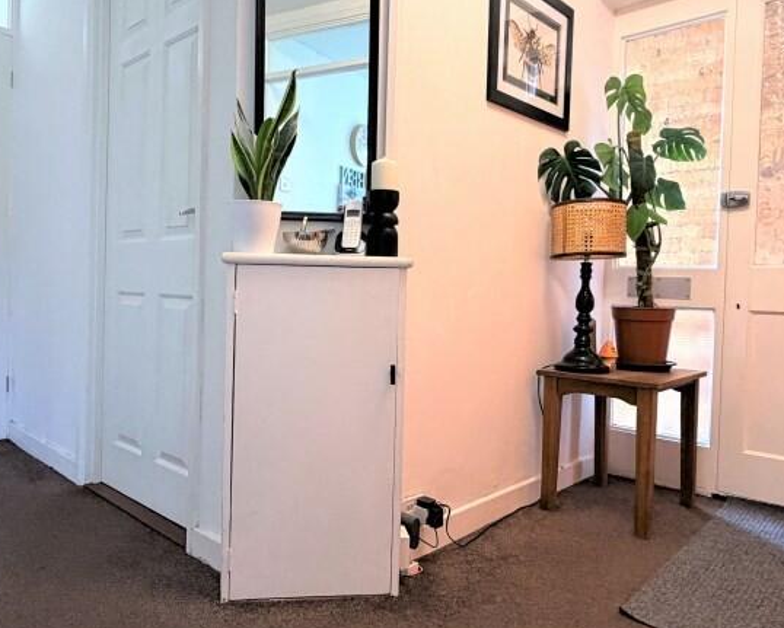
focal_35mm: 26
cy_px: 299
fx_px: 604
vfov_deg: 54.9
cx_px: 351
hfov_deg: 65.8
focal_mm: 2.22
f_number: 2.2
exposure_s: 1/50
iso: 320
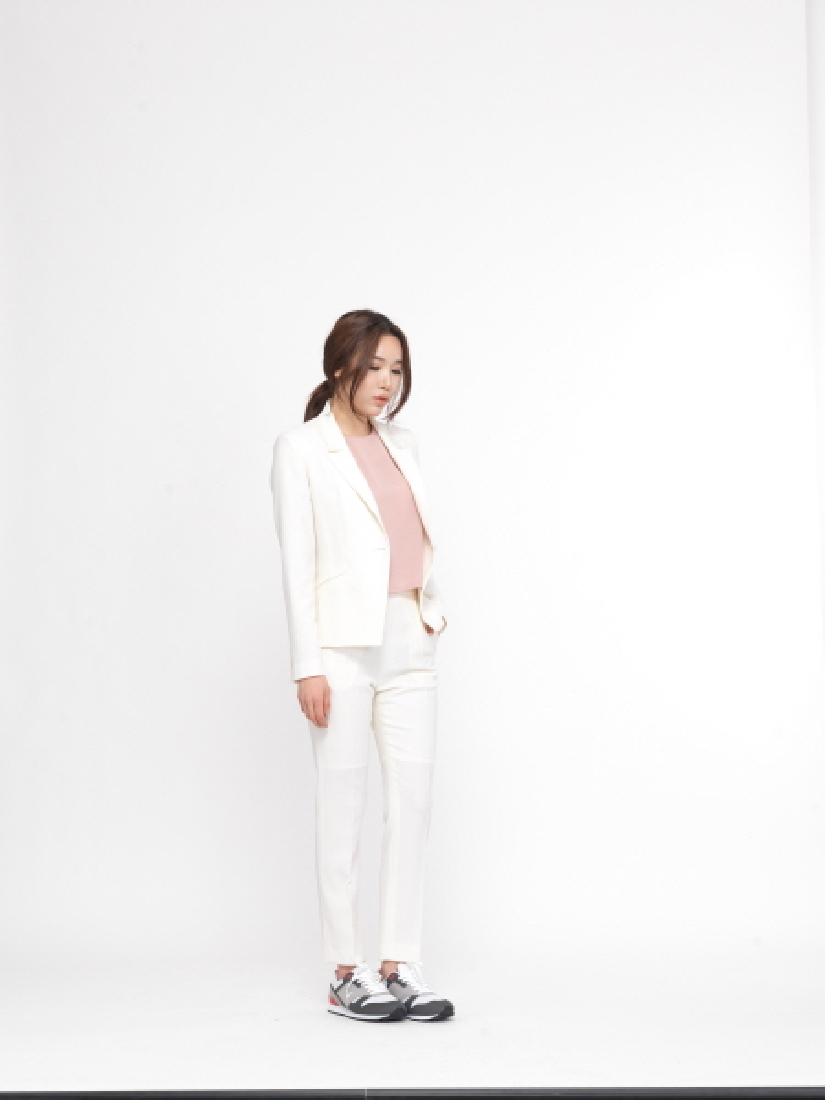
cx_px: 412
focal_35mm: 62
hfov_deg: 23.7
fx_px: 1970
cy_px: 550
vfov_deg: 31.2
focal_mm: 80
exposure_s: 1/250
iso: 100
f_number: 9
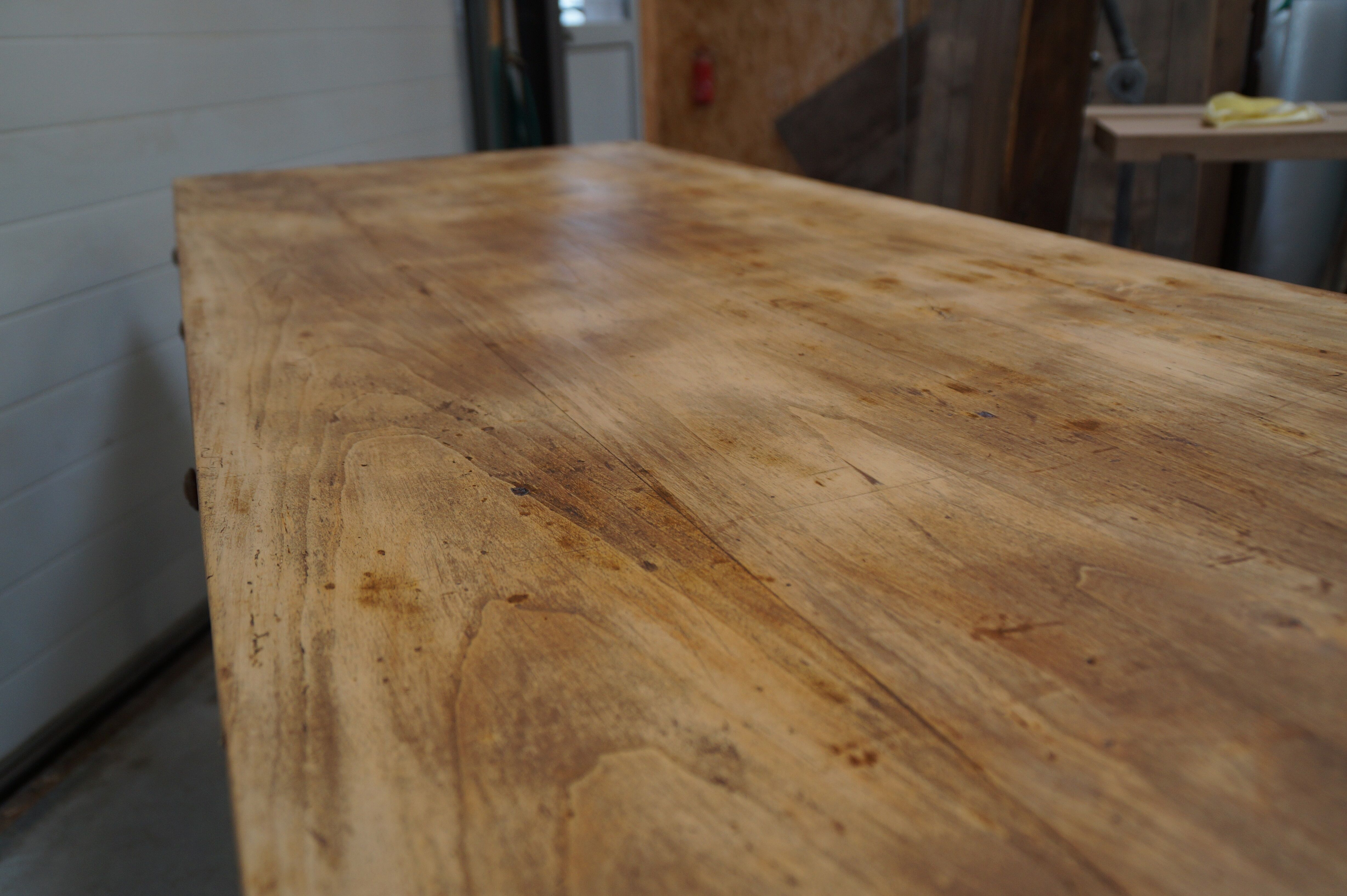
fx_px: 1234
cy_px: 448
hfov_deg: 57.2
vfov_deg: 39.9
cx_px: 674
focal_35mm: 33
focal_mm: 22
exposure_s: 1/60
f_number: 4
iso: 250
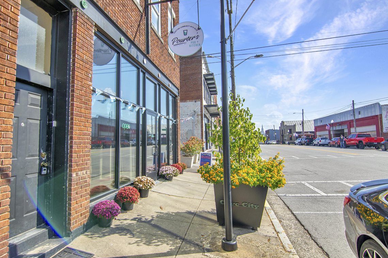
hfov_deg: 88.0
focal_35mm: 19
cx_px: 174
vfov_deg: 65.7
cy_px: 127
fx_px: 200
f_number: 5.6
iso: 100
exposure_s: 1/400
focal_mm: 11
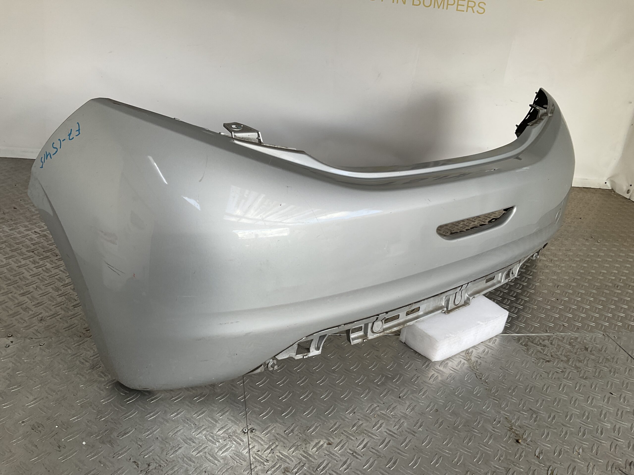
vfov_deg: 48.2
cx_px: 317
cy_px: 238
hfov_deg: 61.7
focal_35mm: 29
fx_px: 531
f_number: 1.8
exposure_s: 1/120
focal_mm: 3
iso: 25
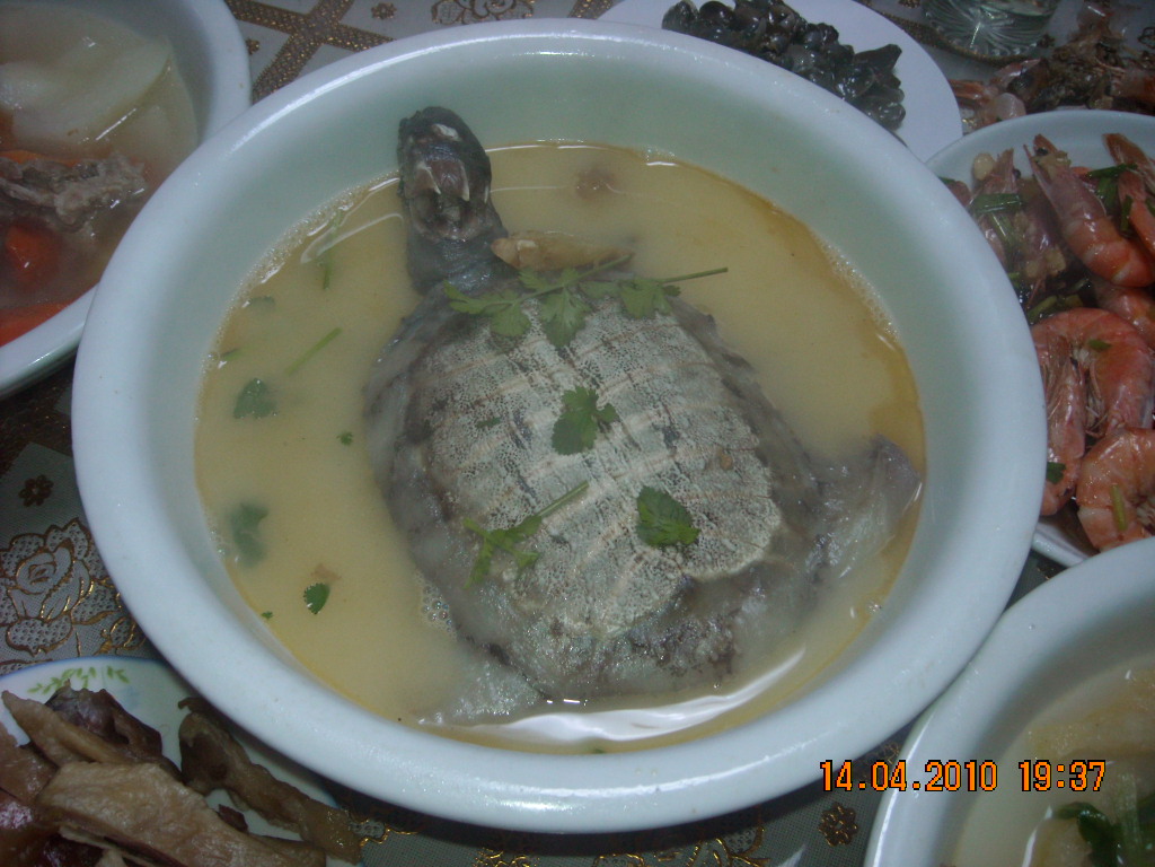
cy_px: 434
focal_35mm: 35
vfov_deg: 40.7
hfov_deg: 52.6
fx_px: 1168
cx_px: 578
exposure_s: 1/30
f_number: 2.8
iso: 200
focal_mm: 5.7
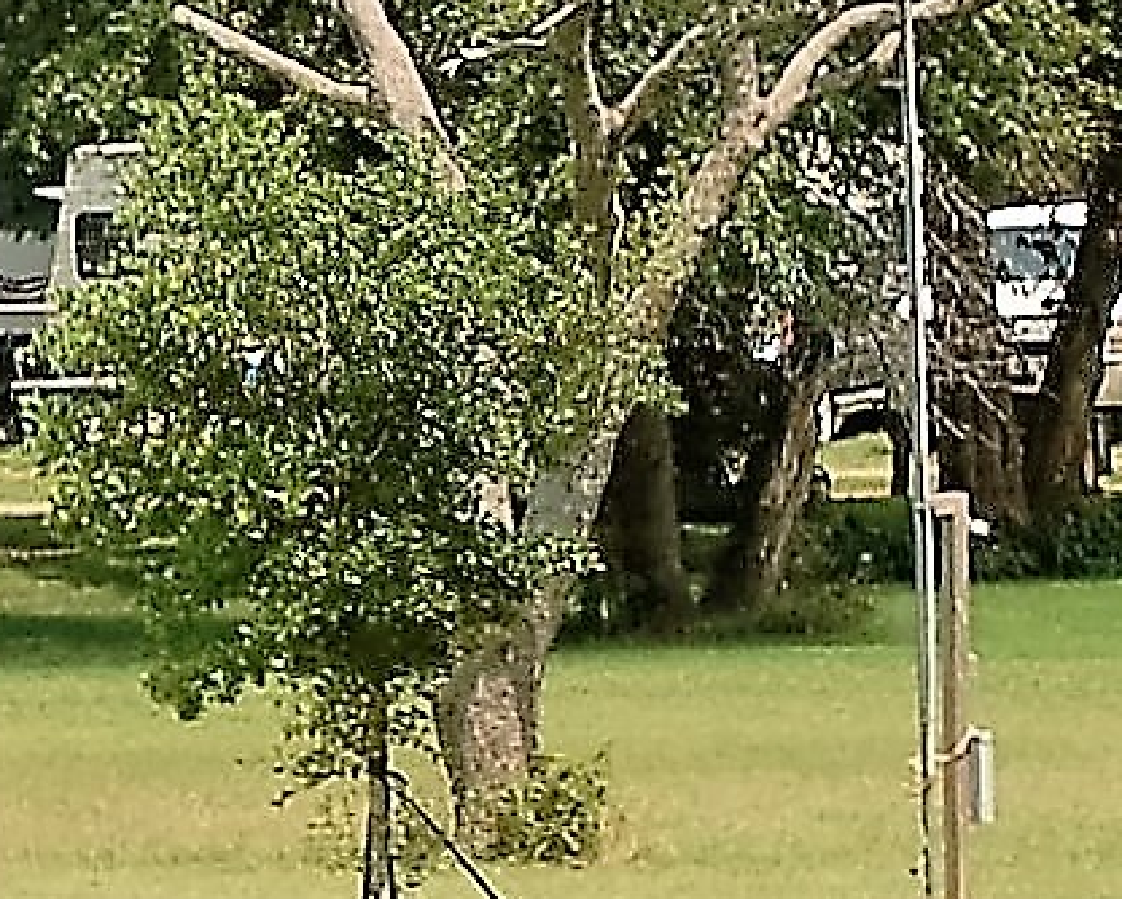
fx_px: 23488
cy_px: 319
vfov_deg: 2.2
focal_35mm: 707
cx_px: -402
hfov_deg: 2.7
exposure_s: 1/500
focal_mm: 70
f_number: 6.3
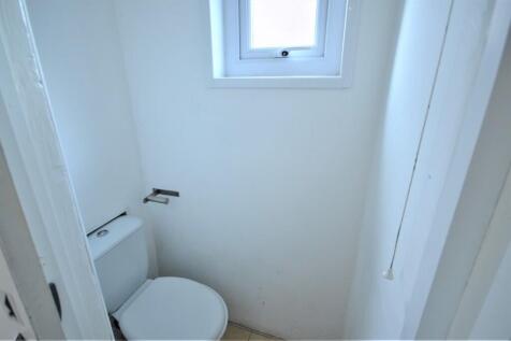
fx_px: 213
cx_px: 256
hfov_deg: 100.4
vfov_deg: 77.3
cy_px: 170
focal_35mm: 15
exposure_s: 1/60
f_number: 4
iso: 640
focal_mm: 10
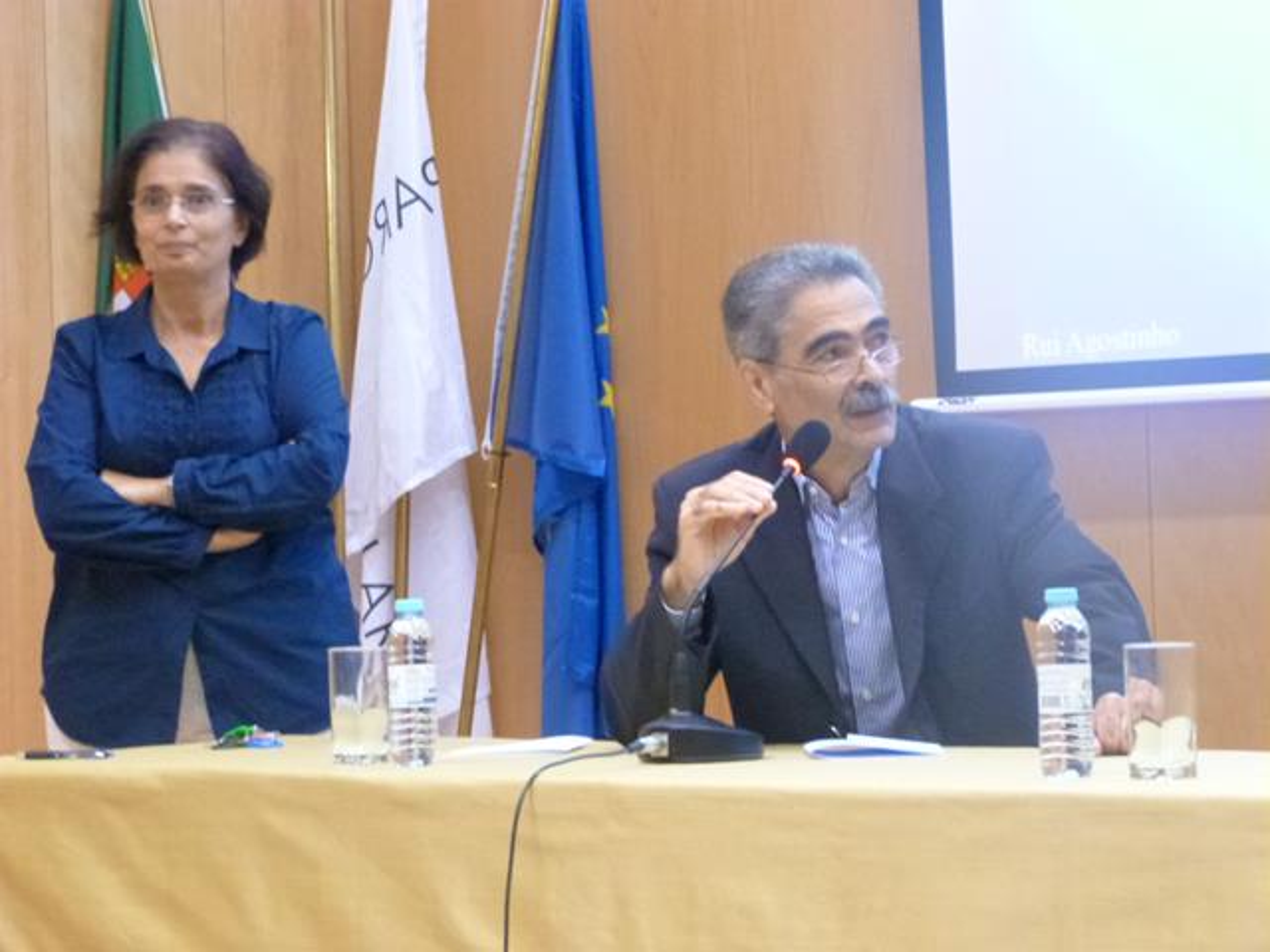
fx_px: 4549
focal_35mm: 124
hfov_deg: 15.9
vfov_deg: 12.0
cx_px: 635
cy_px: 476
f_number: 3.6
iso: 1000
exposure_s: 1/10
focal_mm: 22.3
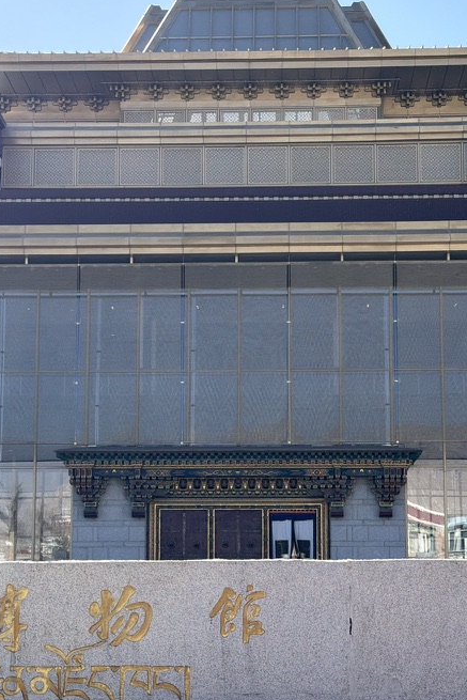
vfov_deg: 26.0
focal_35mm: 78
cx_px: 229
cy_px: 379
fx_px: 1517
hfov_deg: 17.5
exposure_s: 1/1883
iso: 100
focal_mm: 6.76
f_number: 1.78
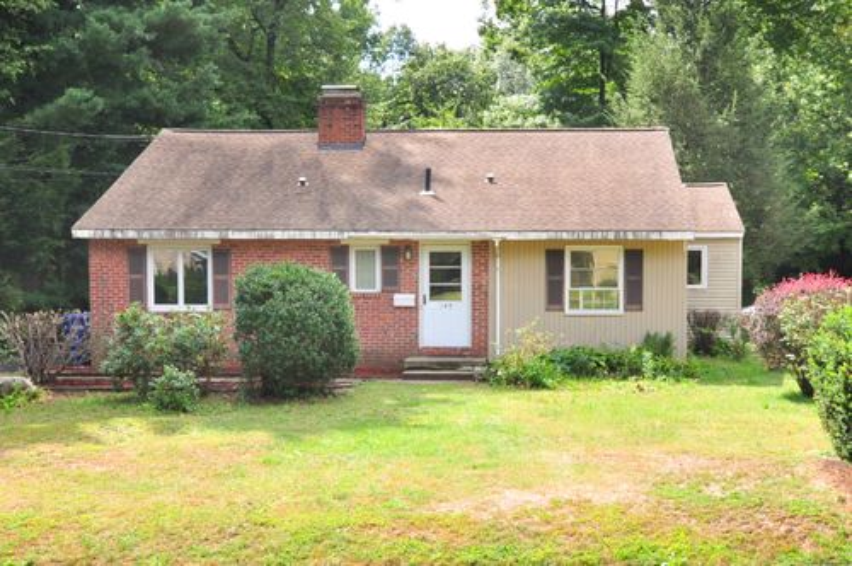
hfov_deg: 62.0
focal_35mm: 30
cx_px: 426
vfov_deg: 43.5
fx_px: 709
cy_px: 283
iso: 640
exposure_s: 1/500
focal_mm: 20
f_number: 8
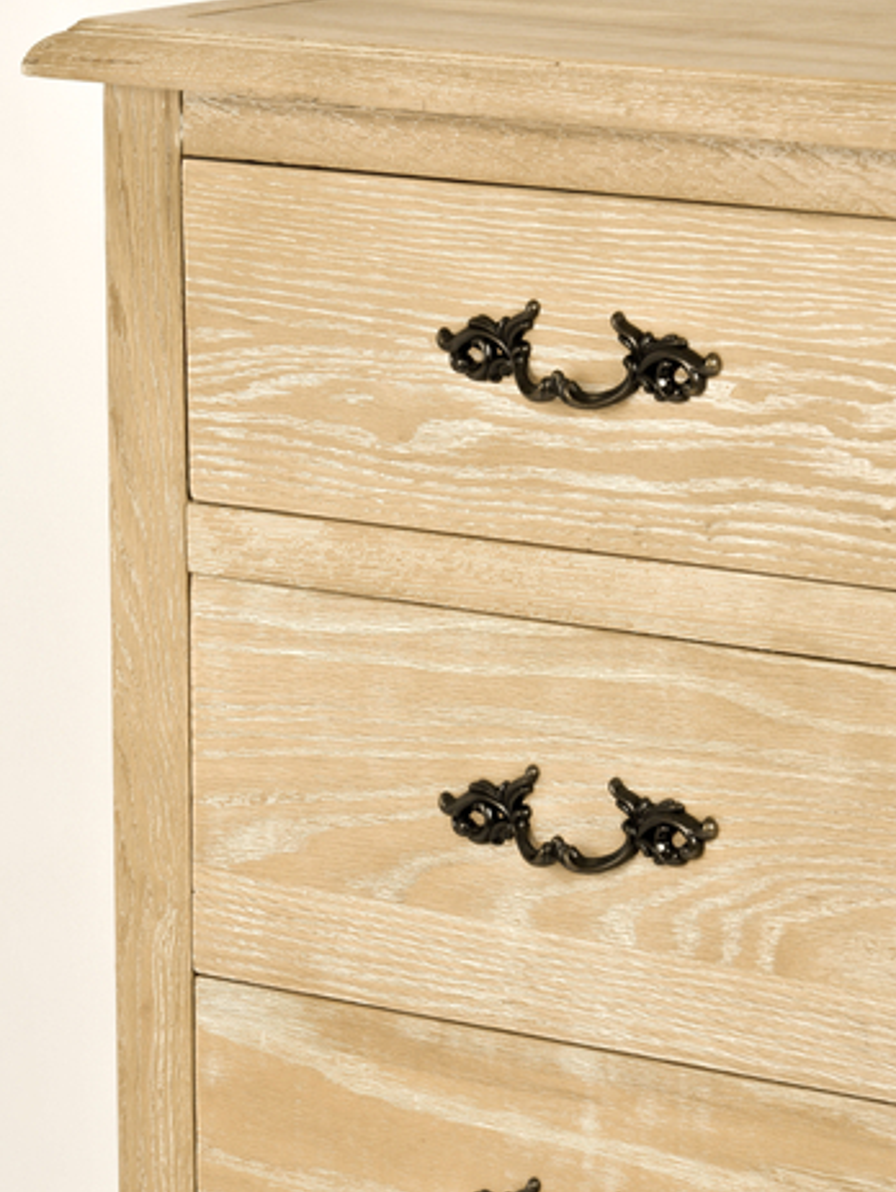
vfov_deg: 10.1
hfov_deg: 7.6
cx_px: 470
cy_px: 620
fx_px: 6742
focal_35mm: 196
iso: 160
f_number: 11
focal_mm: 105
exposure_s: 1/30
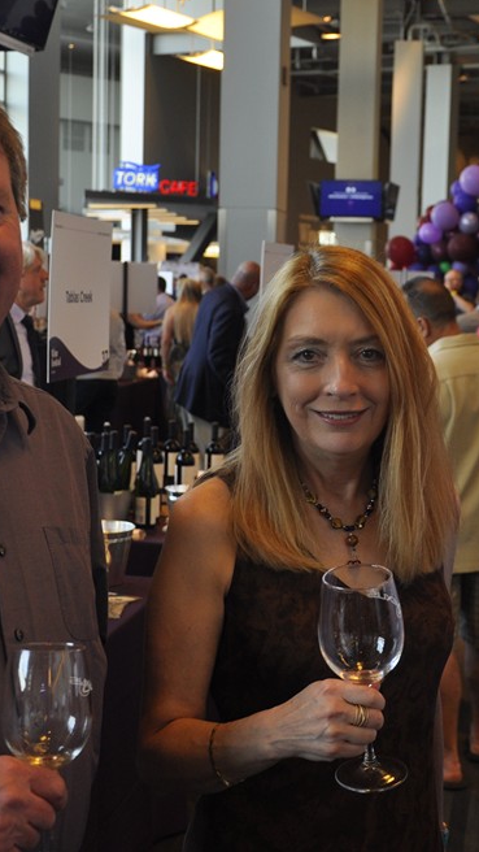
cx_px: 304
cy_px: 422
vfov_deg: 31.4
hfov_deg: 18.0
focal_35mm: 67
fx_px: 1513
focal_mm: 28
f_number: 5
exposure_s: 1/60
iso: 400
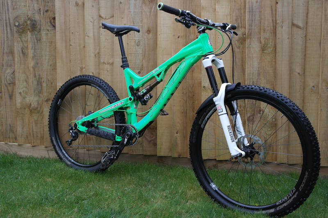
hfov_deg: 53.1
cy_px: 109
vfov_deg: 36.9
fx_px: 328
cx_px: 164
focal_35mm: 36
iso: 100
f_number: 3.5
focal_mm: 24
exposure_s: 1/80
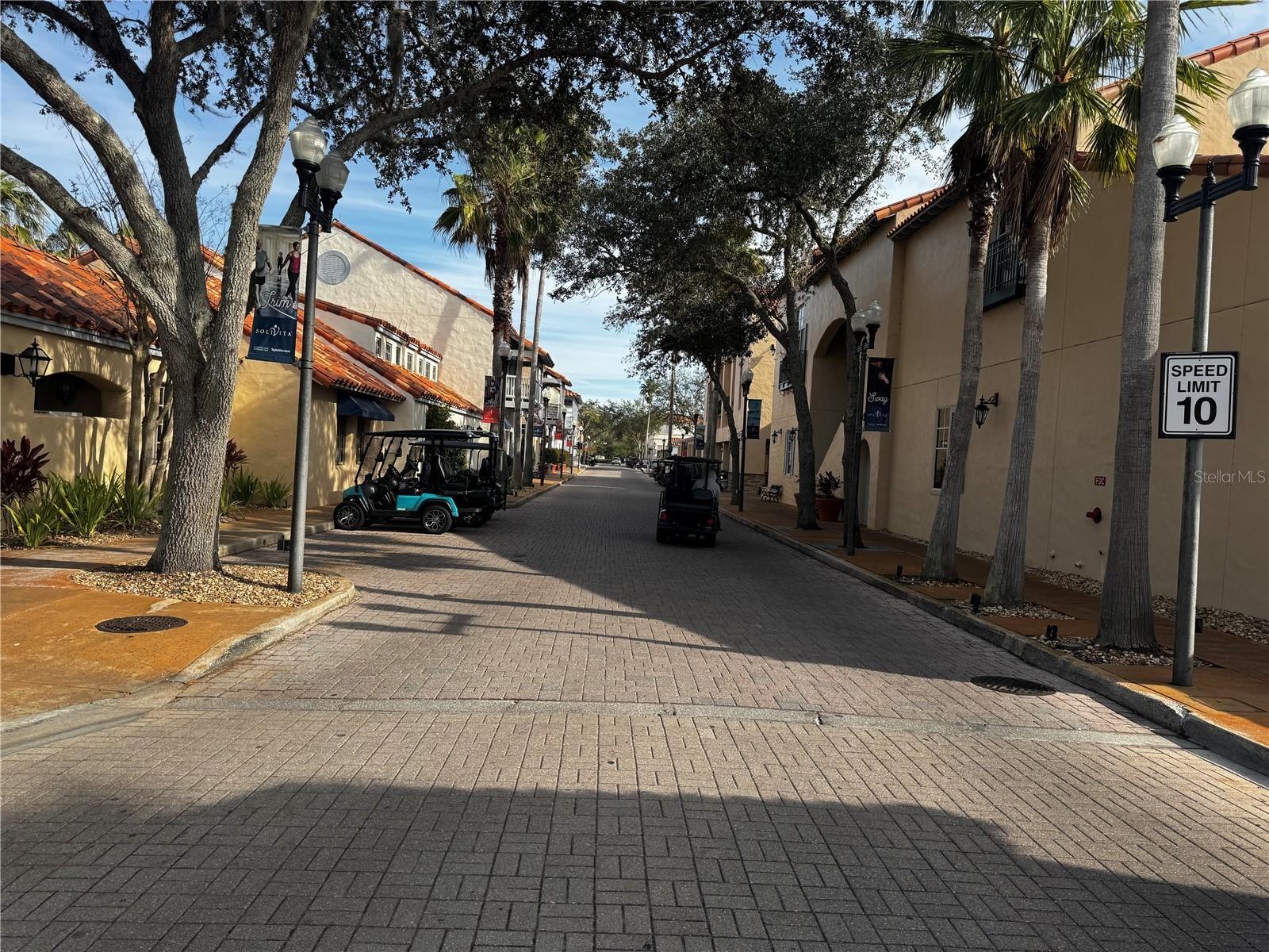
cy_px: 476
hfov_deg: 71.6
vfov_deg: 56.8
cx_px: 634
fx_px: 880
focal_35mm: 24
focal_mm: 6.76
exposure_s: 1/2415
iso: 80
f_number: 1.78
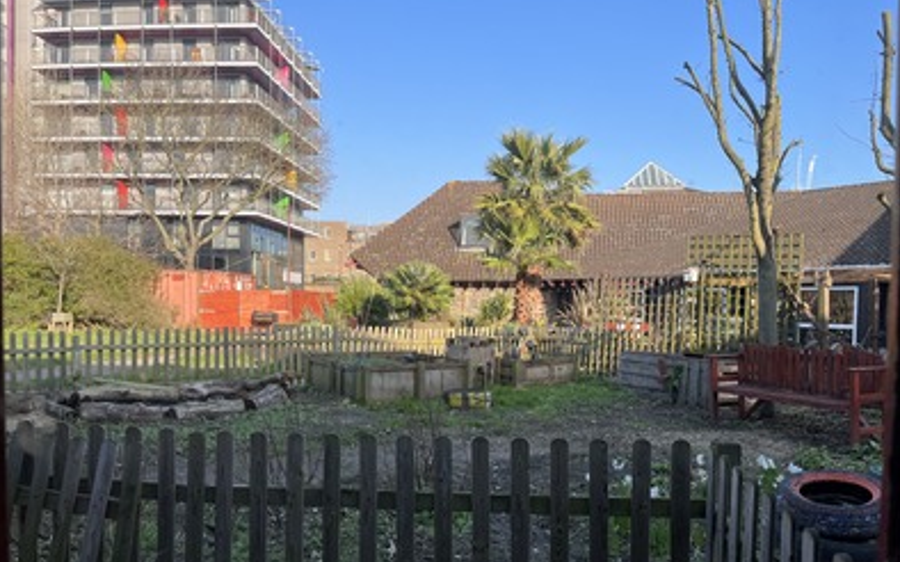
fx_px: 687
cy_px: 331
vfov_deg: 44.3
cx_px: 448
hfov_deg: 66.5
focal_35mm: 28
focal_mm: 5.1
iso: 50
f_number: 1.6
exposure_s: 1/1372
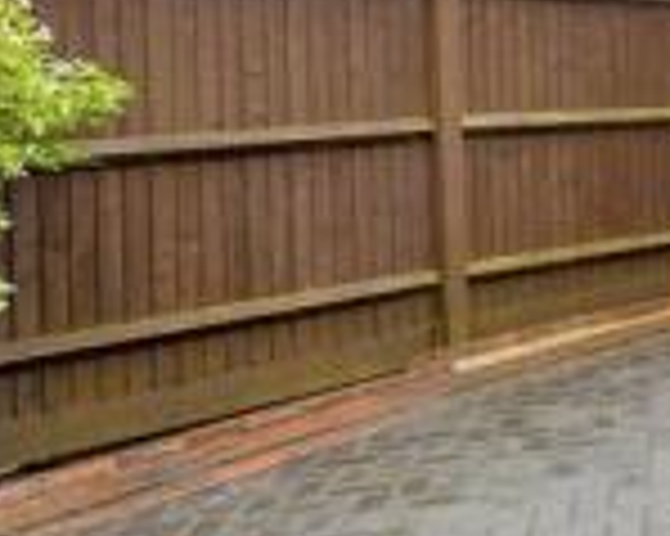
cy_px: -61
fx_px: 1229
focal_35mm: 62
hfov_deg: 20.9
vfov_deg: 23.0
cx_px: 1203
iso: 160
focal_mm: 10
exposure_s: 1/50
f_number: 8
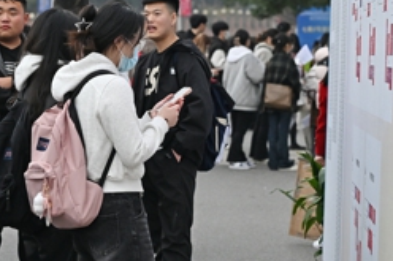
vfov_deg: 7.0
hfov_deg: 10.5
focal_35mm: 195
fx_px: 2127
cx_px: 138
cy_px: 59
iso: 1250
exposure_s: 1/800
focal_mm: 71
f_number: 4
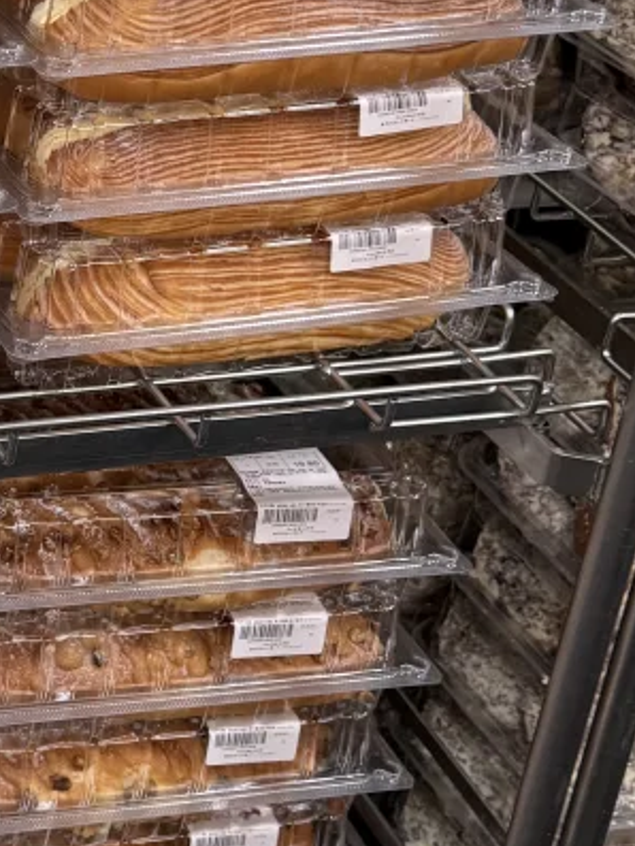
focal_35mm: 87
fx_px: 2127
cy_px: 94
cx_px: -311
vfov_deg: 22.0
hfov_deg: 15.7
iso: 80
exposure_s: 1/100
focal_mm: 6.76
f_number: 1.78
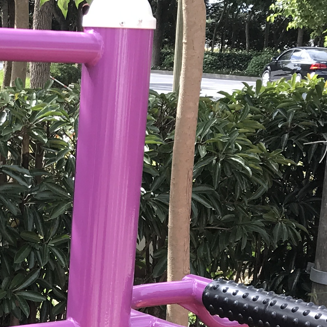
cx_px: 34
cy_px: 407
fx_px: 1111
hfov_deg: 16.5
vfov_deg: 16.0
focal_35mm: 104
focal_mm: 3.99
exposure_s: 1/598
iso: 20
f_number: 1.8
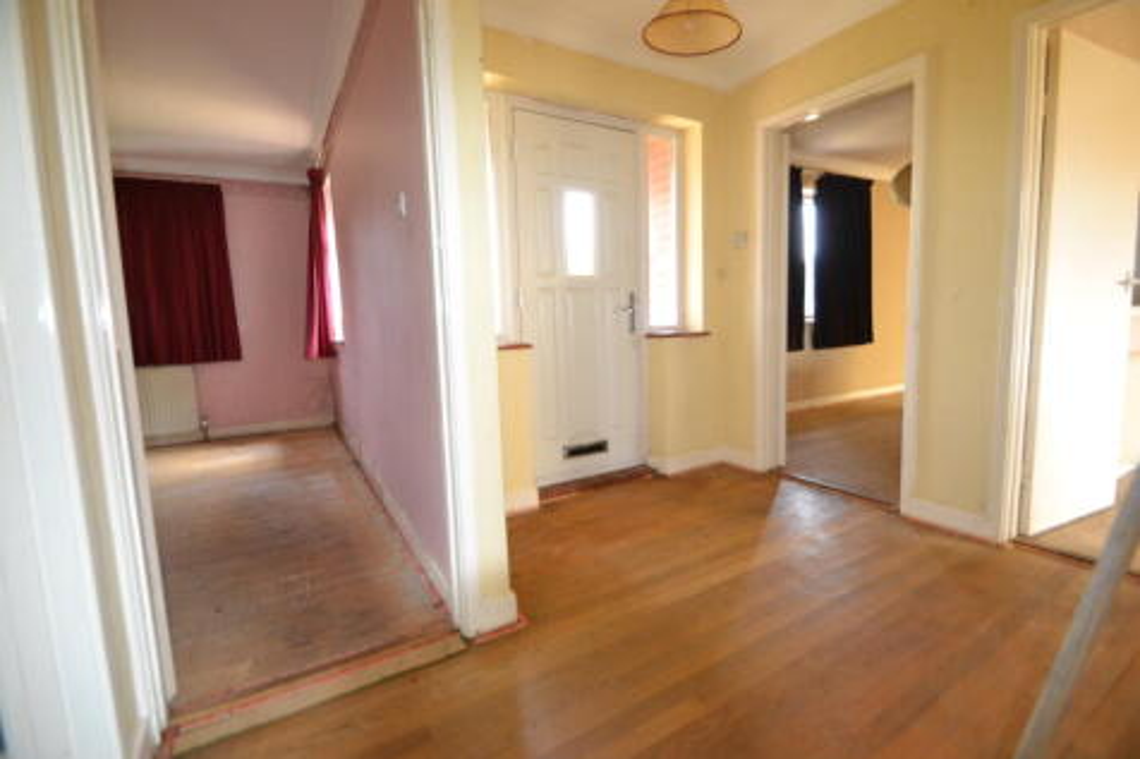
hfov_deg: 100.4
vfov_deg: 77.3
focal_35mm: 15
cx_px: 570
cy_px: 380
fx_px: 475
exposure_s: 1/60
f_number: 3.5
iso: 1000
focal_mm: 10
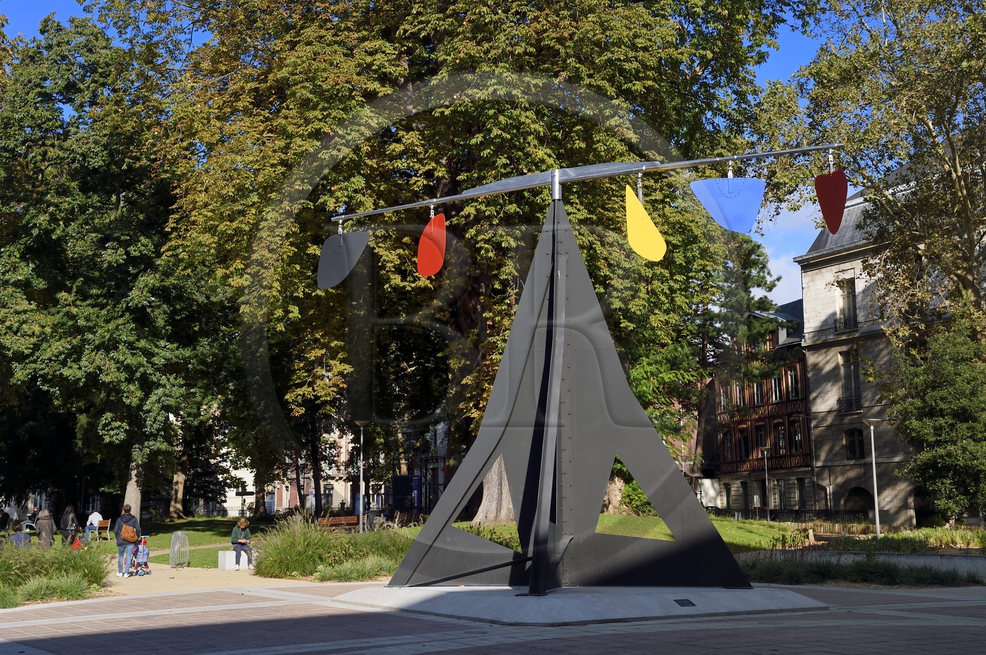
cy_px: 328
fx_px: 1314
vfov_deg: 28.0
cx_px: 493
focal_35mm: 48
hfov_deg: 41.1
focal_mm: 48
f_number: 10
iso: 200
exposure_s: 1/320
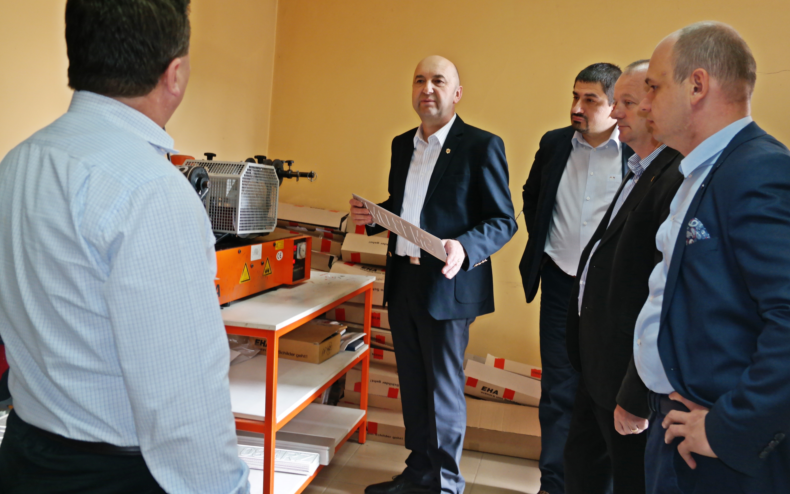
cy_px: 227
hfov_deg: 61.2
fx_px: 667
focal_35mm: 31
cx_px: 398
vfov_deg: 40.6
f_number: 4
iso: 800
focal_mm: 20
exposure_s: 1/40
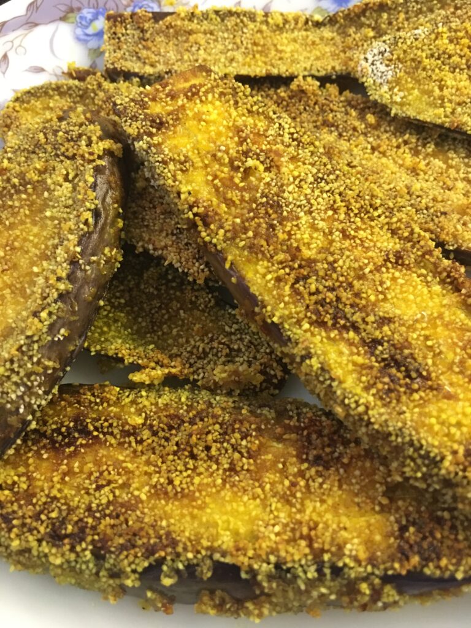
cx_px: 236
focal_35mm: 29
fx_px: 526
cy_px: 314
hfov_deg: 48.2
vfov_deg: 61.7
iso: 160
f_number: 2.2
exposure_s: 1/8
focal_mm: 4.15
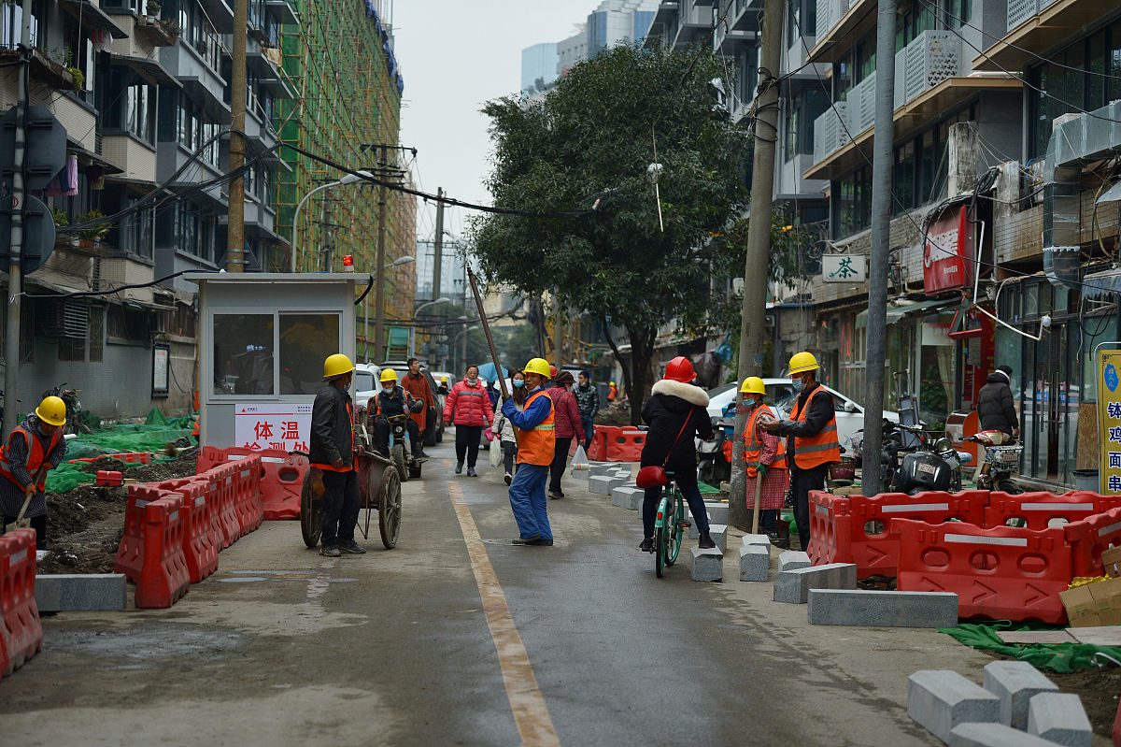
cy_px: 374
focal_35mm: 70
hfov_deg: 28.9
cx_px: 560
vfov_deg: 19.4
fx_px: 2179
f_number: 2.8
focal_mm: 70
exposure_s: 1/800
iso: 400
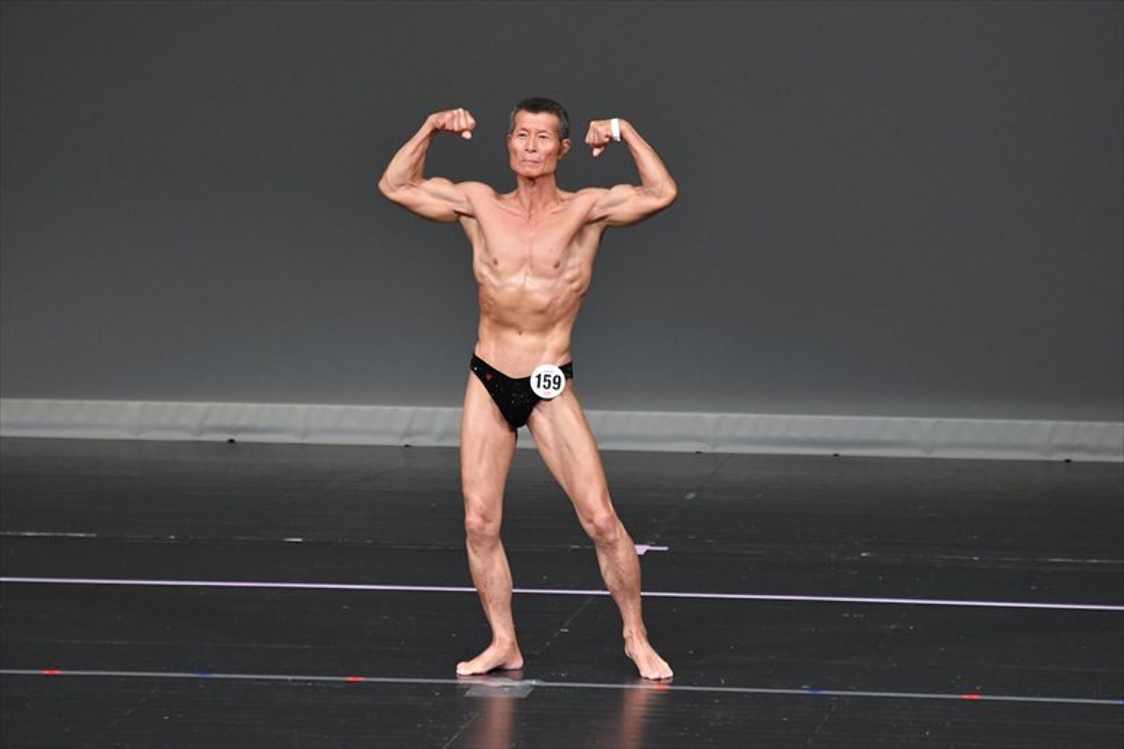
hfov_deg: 6.5
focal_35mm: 315
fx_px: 9830
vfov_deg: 4.4
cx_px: 562
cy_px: 374
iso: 4000
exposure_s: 1/400
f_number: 5.6
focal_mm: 210
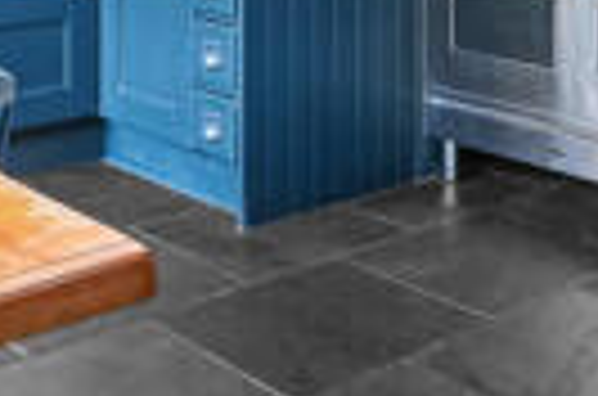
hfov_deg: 28.8
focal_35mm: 69
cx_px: 459
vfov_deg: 17.9
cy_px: -162
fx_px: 1143
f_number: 7.1
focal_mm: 14
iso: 400
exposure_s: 1/10
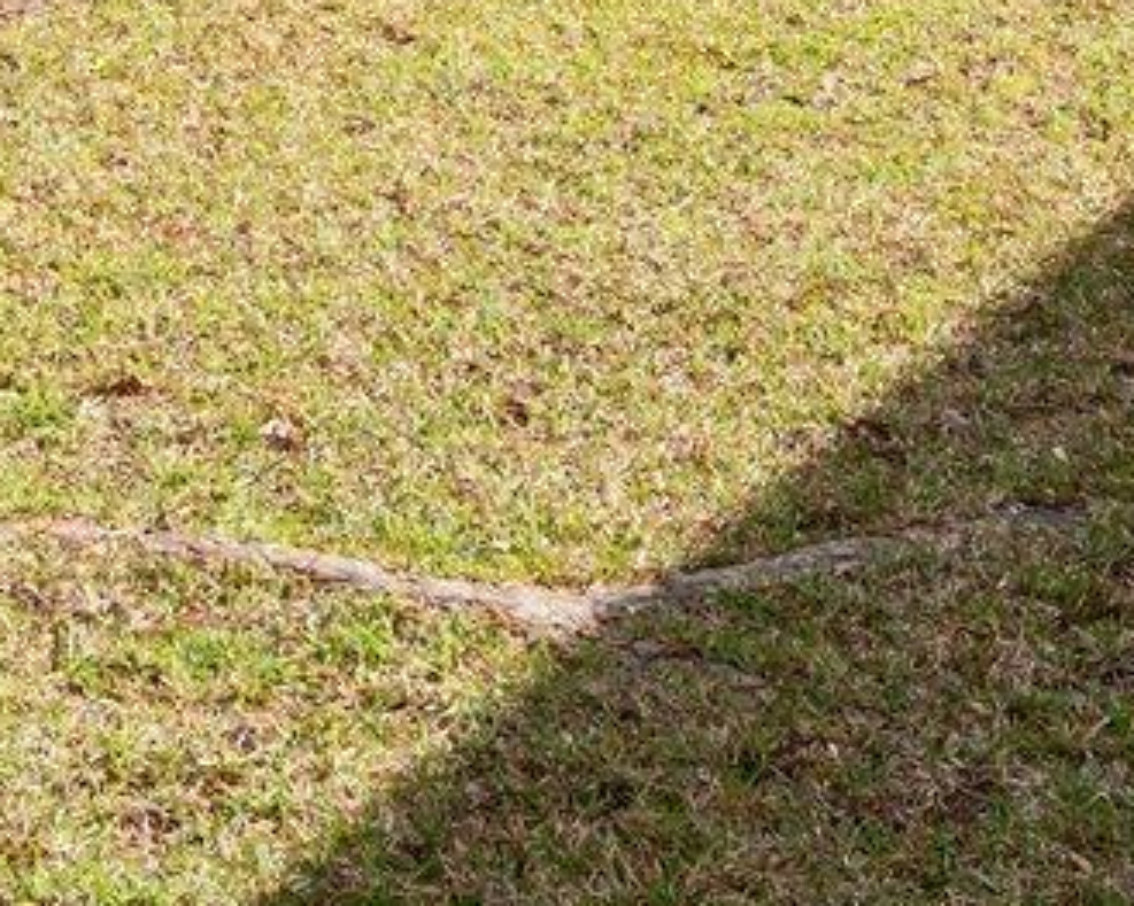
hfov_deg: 17.7
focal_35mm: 105
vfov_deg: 12.2
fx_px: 3523
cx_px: -69
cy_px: -1151
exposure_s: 1/400
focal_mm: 18
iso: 250
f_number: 8
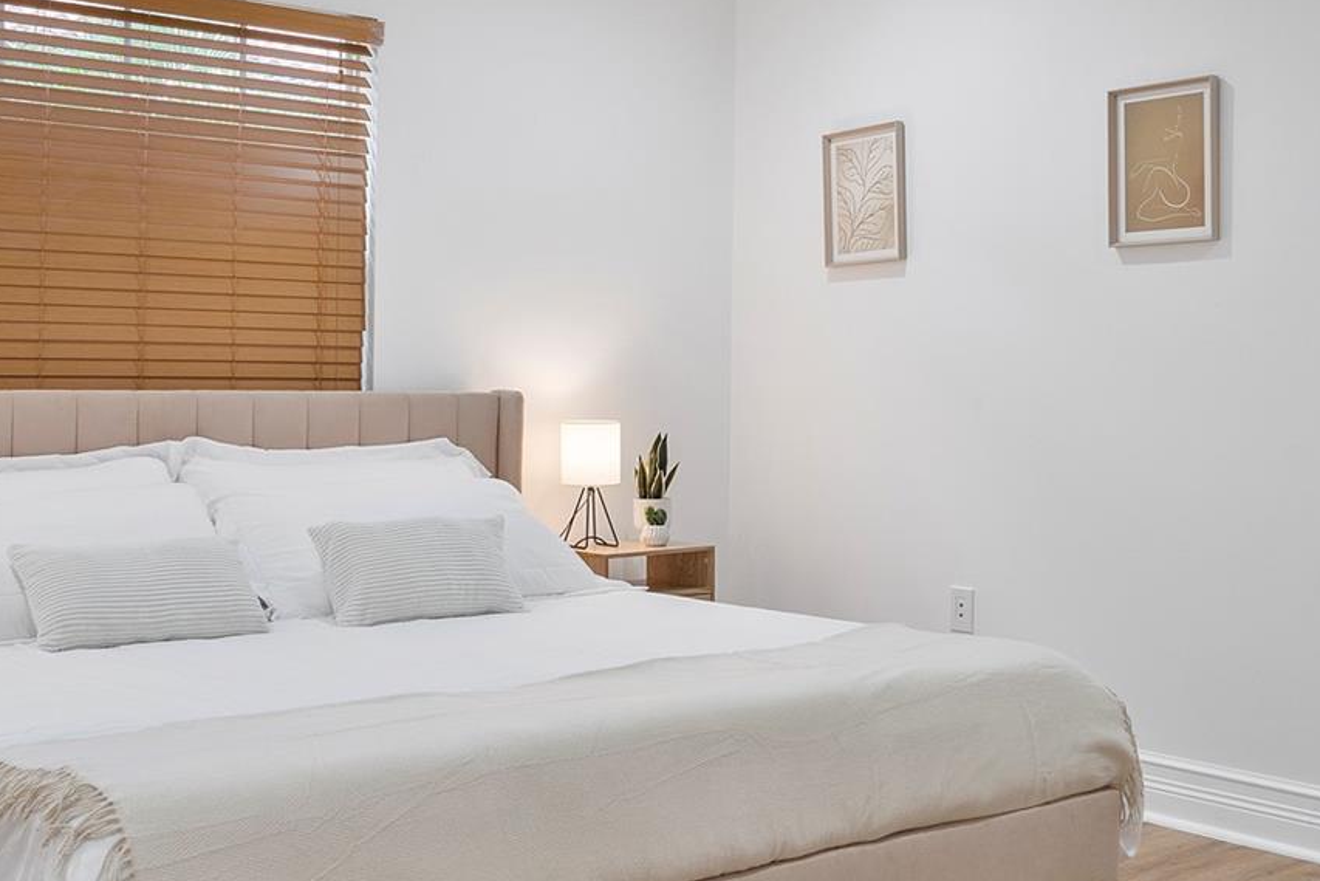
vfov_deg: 29.8
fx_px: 1650
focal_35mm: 45
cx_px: 633
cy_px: 344
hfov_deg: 43.6
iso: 500
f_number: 8
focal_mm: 24
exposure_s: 1/40
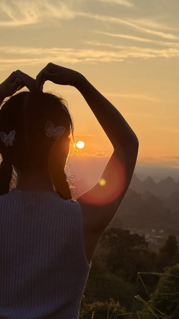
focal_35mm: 70
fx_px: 591
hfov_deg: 17.2
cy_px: 160
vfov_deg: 30.2
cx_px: 94
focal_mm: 6.76
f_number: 1.78
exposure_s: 1/5208
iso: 80
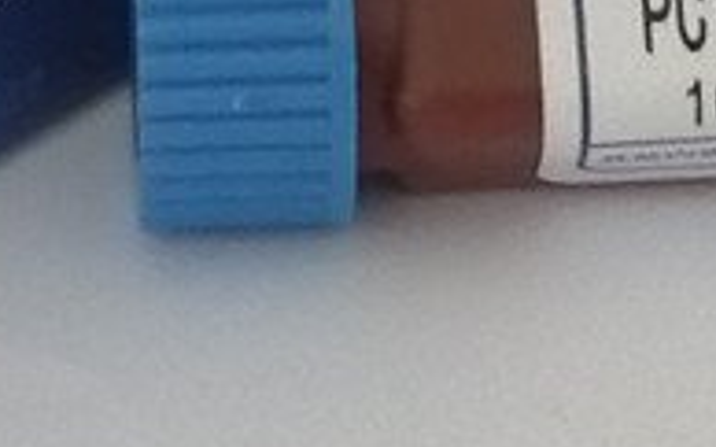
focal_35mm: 328
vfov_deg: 3.9
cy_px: -787
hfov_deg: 6.4
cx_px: 376
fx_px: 6397
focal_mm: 3.64
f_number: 1.8
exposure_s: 1/30
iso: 80
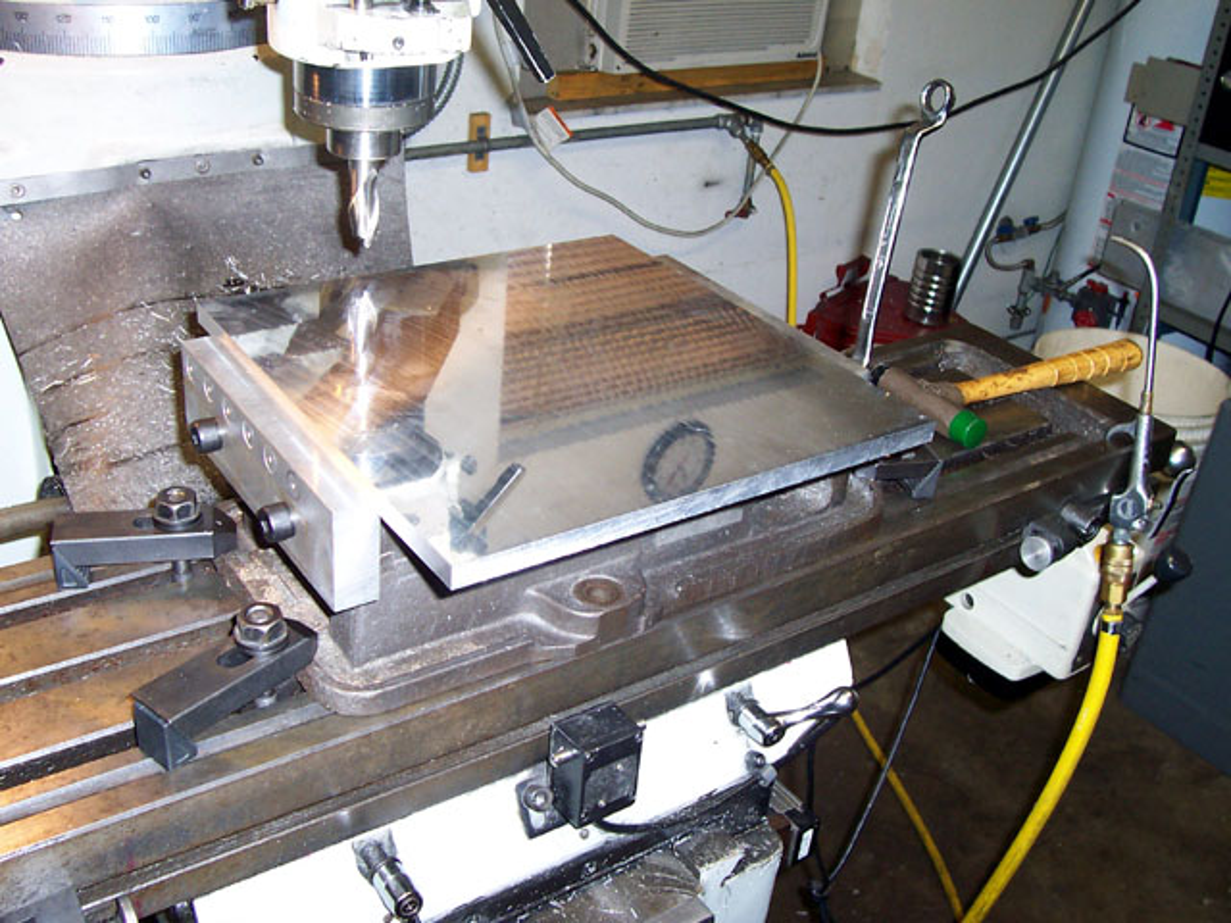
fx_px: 1316
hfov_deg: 50.1
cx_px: 616
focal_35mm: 37
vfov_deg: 38.7
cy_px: 462
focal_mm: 5.6
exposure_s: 1/60
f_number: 2.8
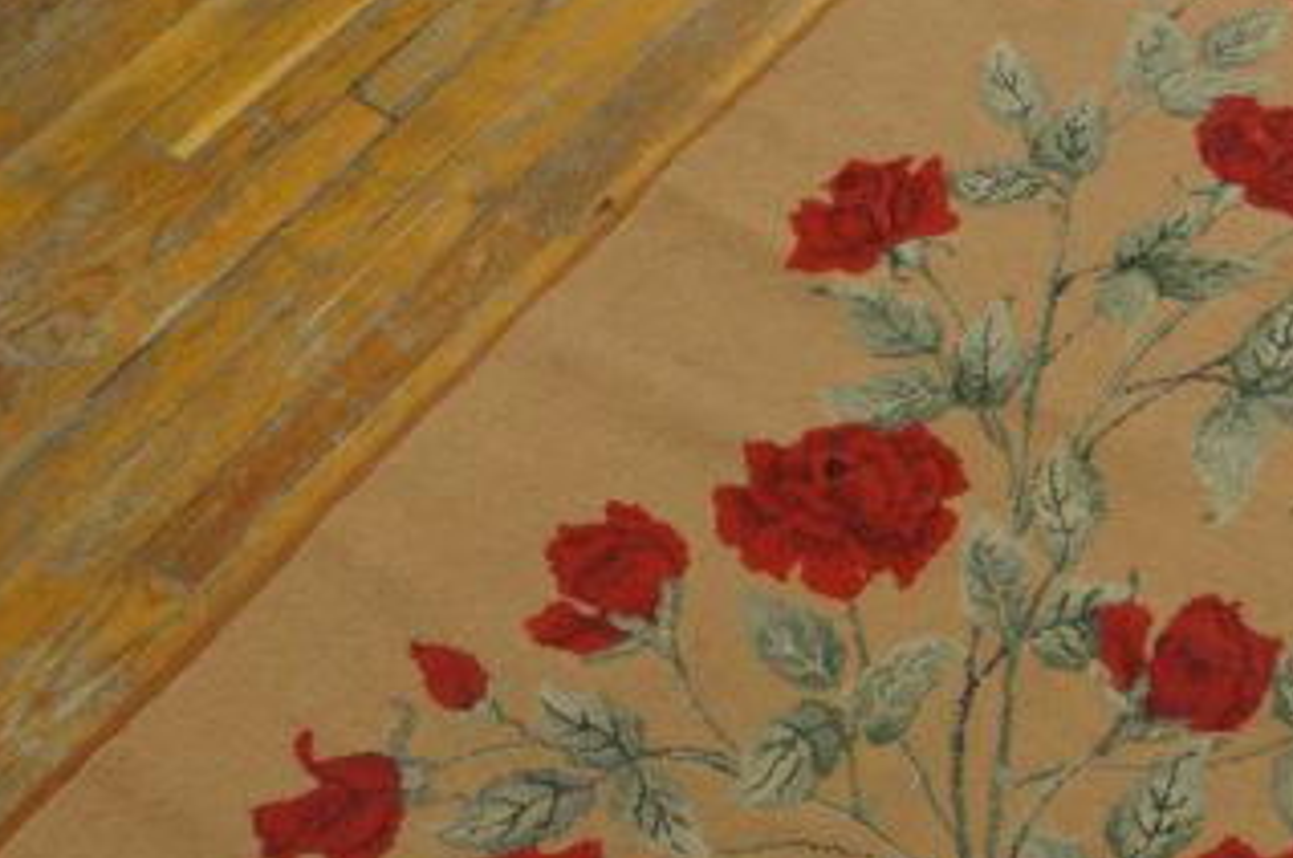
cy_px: 592
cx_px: 1110
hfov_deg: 37.0
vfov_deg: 26.2
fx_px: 1829
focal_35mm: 51
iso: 2000
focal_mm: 18
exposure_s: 1/160
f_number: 4
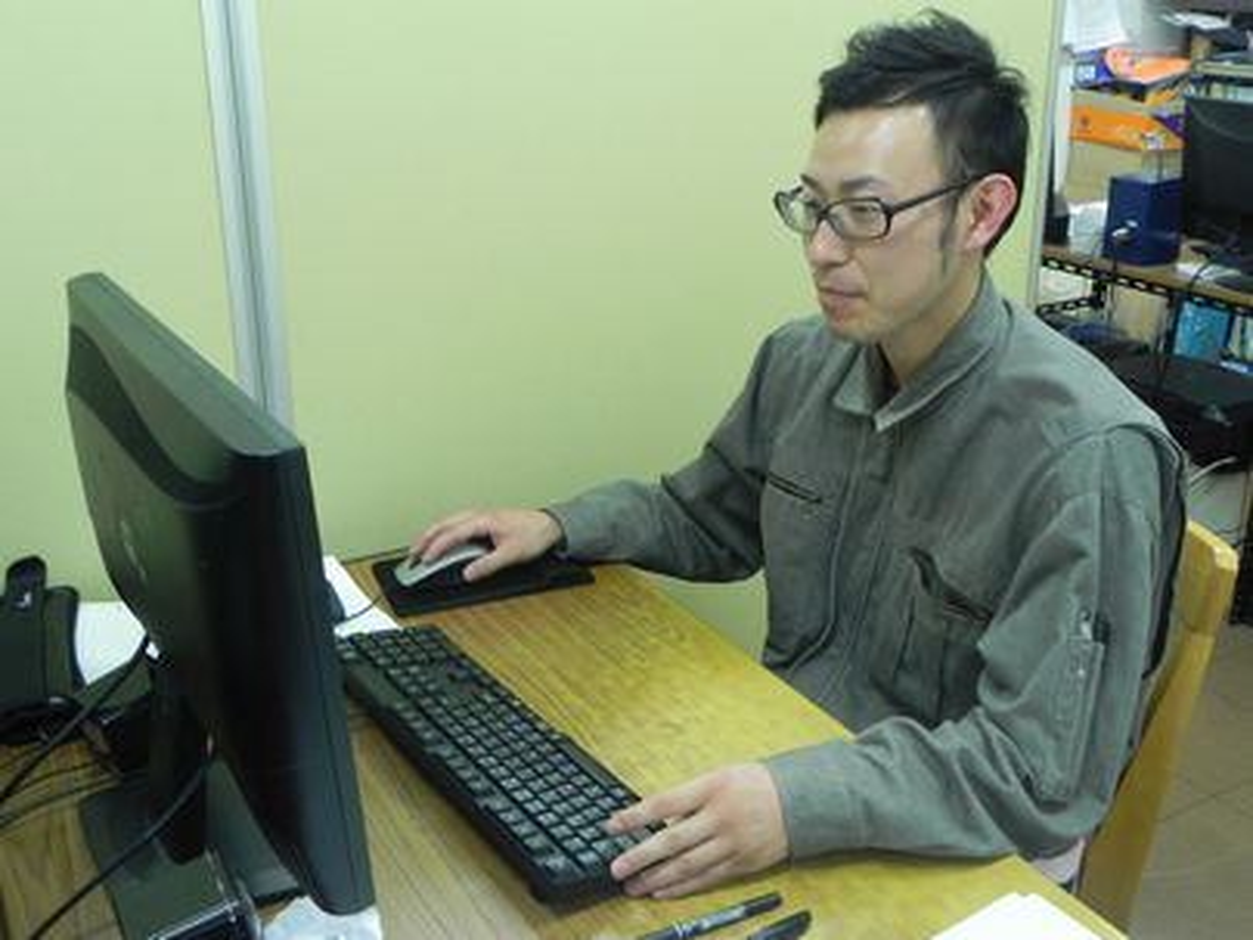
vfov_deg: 38.7
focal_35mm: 37
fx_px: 1339
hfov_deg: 50.1
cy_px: 470
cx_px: 626
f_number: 3.2
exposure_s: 1/30
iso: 315
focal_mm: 6.6
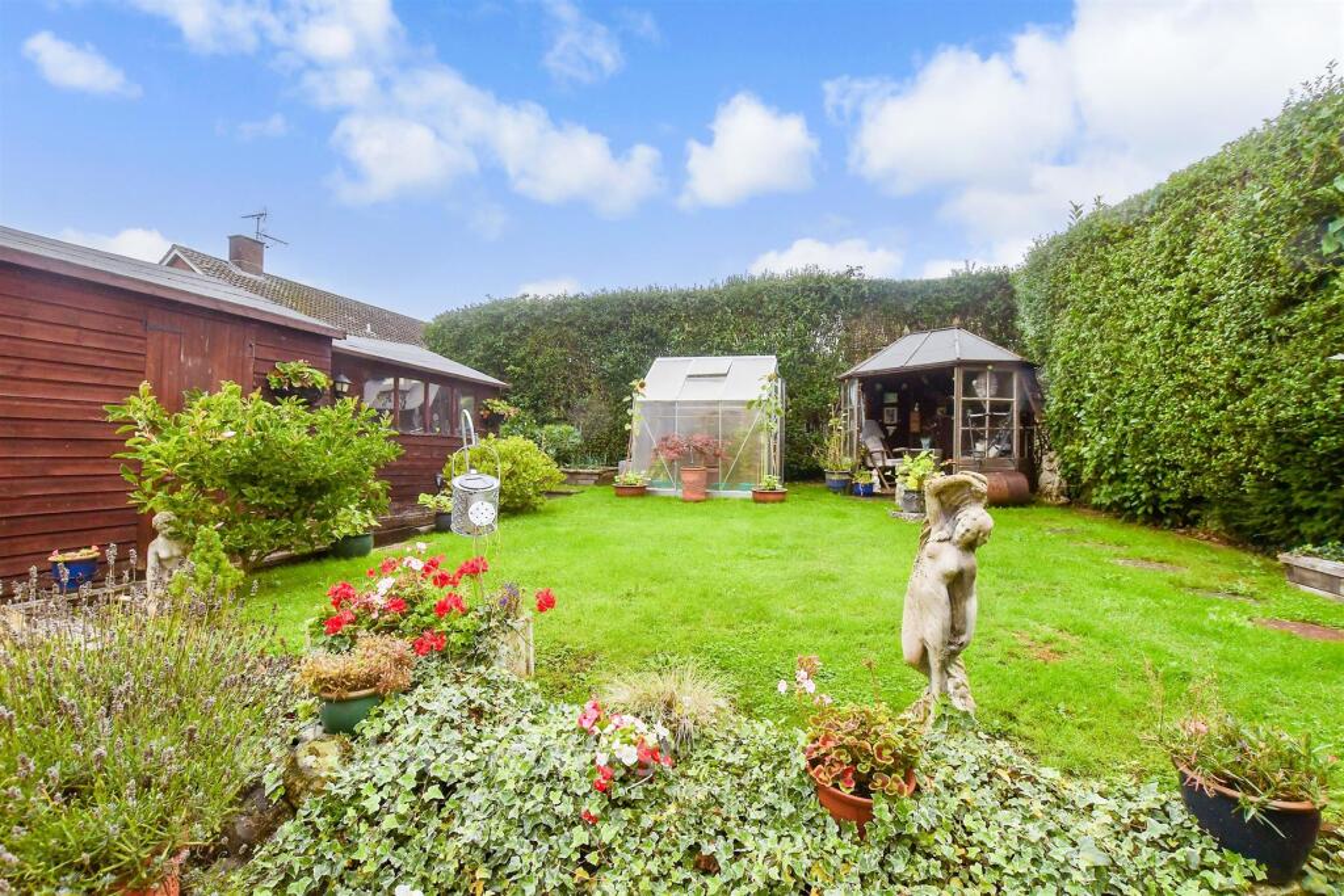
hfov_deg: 100.4
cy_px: 448
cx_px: 672
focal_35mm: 15
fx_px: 560
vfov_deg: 77.3
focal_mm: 10
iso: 400
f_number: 8
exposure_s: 1/500
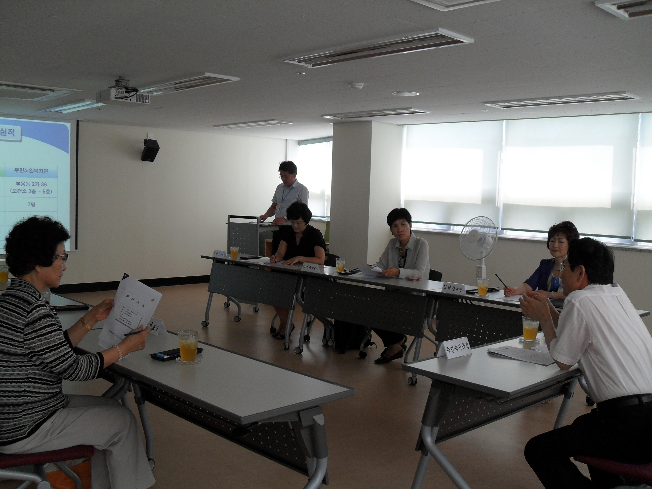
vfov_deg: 40.7
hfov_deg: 52.6
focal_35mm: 35
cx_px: 326
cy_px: 244
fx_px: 659
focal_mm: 6.2
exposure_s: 1/90
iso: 100
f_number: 2.8
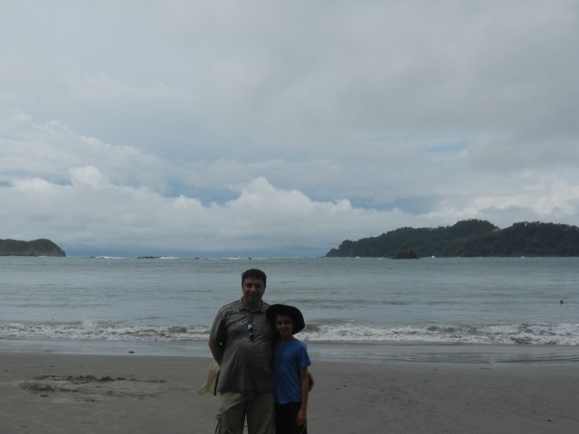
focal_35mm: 48
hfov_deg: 39.2
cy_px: 284
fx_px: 803
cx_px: 198
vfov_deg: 30.1
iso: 160
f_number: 7
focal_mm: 5.4
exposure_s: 1/1132
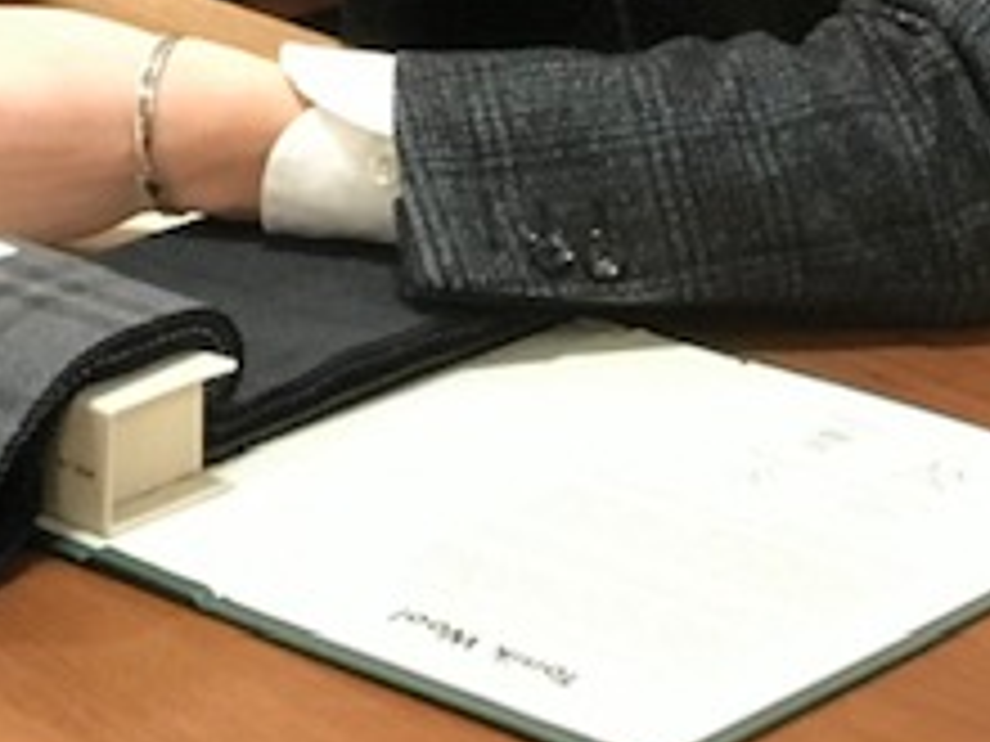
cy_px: -279
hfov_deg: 11.9
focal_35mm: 166
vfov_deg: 8.8
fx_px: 4748
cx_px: 207
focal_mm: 6.6
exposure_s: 1/50
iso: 500
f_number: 2.8
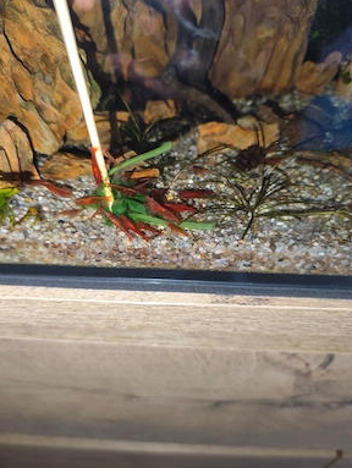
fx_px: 325
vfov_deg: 71.5
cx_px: 171
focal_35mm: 24
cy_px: 238
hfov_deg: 56.9
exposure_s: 1/33.3
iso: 1000
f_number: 1.65
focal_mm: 6.14
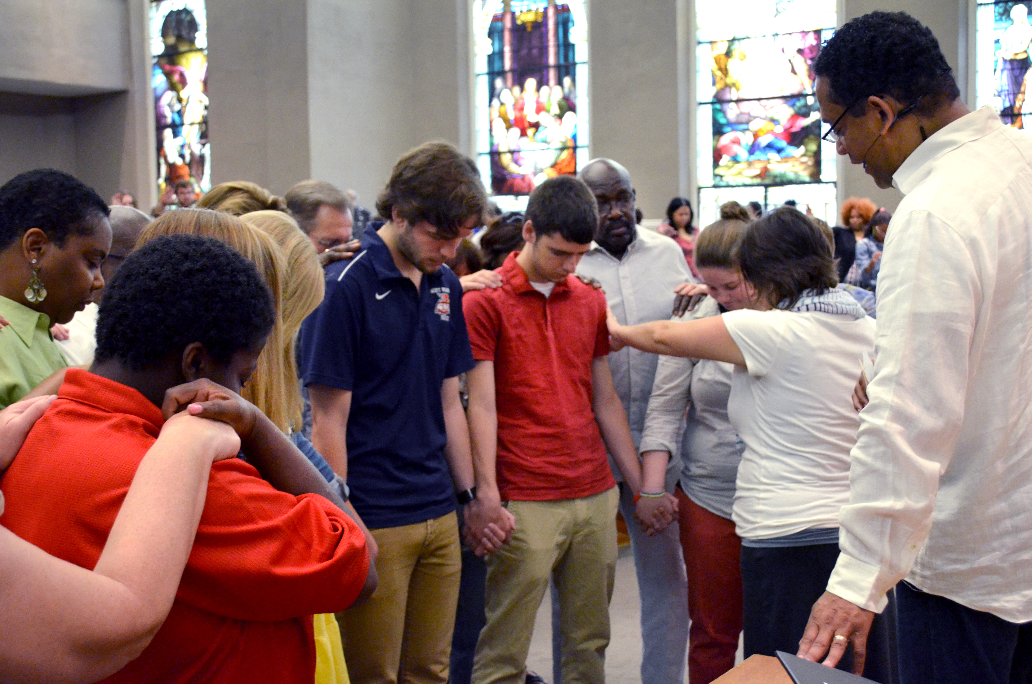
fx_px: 1287
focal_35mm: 45
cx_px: 516
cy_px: 342
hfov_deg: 43.7
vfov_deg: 29.7
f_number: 4.5
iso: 2500
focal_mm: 30
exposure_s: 1/30
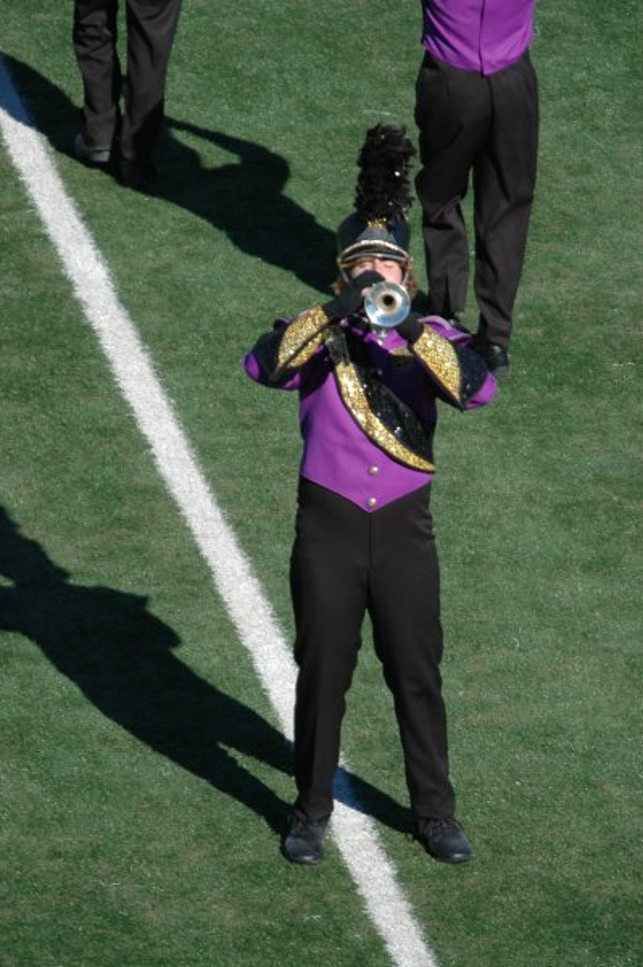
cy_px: 484
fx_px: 16102
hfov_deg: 2.3
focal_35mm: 600
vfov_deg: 3.4
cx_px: 322
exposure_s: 1/640
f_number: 5.6
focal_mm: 400
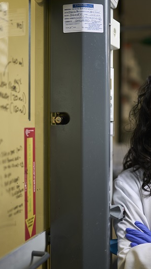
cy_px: 134
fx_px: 398
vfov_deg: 37.2
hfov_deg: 21.4
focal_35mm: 56
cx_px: 101
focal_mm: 35
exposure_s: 1/200
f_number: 1.4
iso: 160
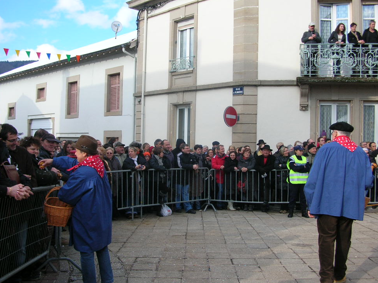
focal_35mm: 37
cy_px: 145
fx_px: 404
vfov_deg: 38.6
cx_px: 196
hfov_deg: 50.1
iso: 50
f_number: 2.8
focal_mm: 5.8
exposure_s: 1/446
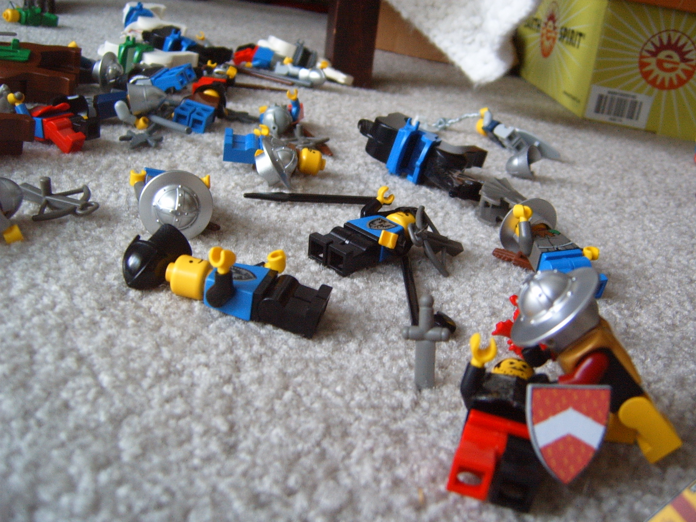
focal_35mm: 37
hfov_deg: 50.1
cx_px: 348
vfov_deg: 38.7
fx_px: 744
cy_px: 261
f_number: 2.9
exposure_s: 1/8
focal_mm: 6.2
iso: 141
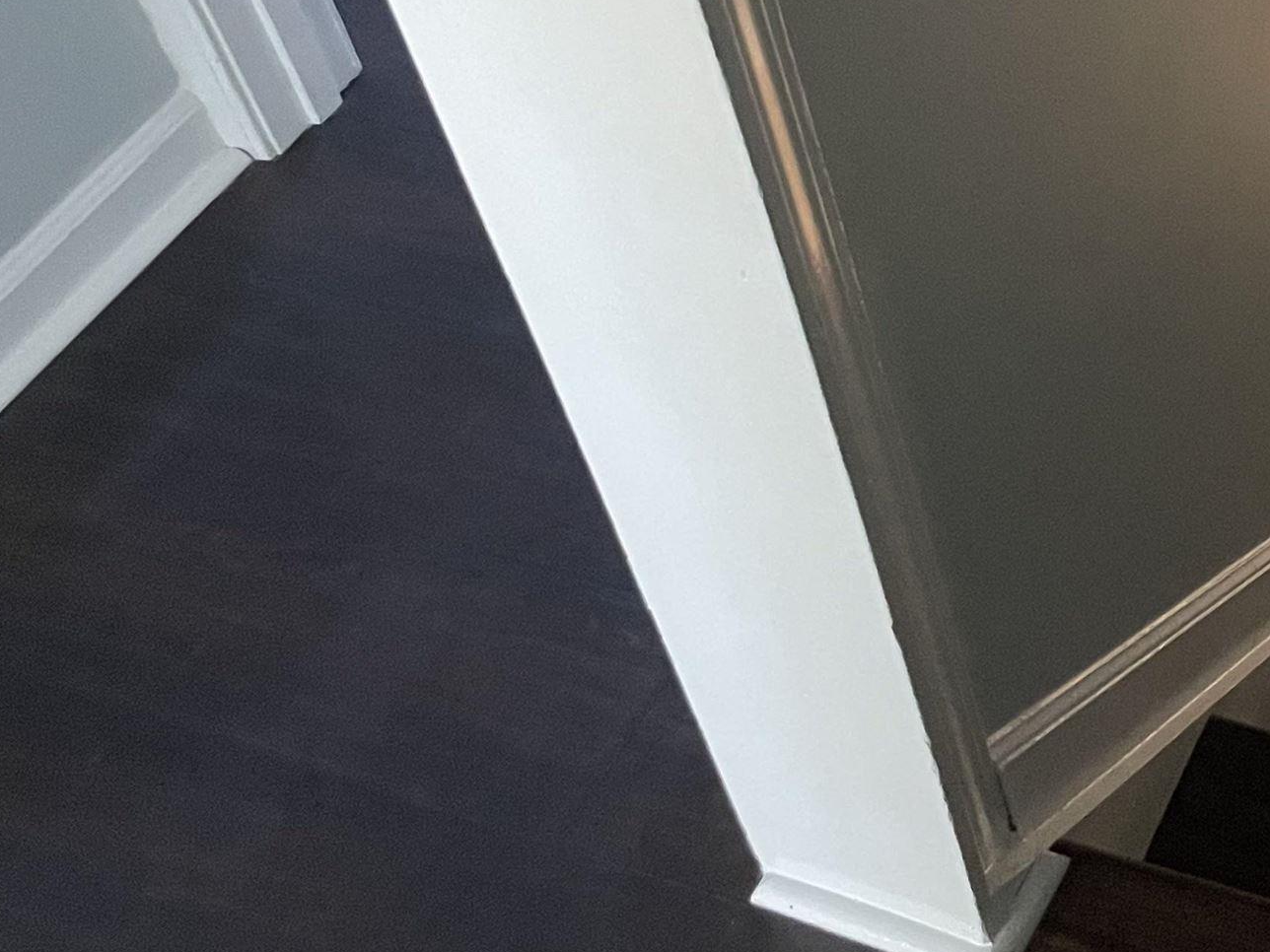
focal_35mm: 62
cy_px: -59
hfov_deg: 27.8
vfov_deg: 22.5
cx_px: 1476
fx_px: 2275
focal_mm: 4.2
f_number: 1.6
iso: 500
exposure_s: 1/60
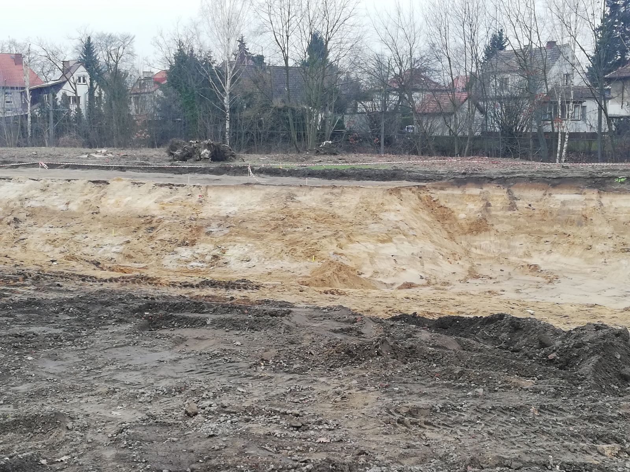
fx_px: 946
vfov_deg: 28.0
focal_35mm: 52
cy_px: 236
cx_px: 315
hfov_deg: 36.8
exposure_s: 1/104
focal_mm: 3.81
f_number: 2.2
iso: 50
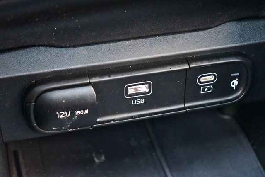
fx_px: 604
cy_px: 88
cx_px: 132
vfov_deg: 16.7
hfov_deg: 24.8
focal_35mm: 82
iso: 12800
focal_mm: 55
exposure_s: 1/50
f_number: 5.6
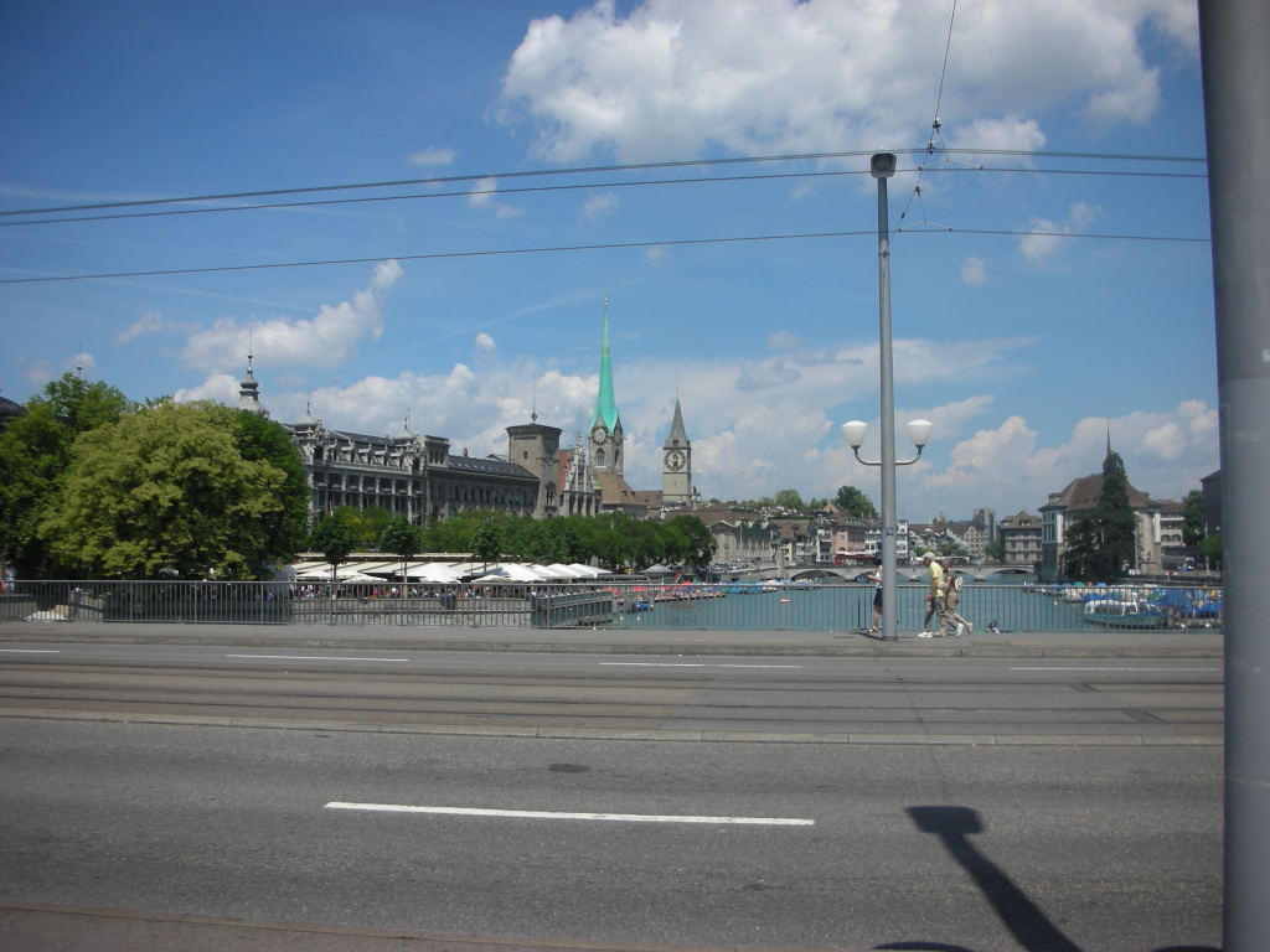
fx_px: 1284
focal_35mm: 35
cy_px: 476
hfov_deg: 52.6
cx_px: 635
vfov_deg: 40.7
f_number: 8.5
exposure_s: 1/146
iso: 50
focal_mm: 5.8
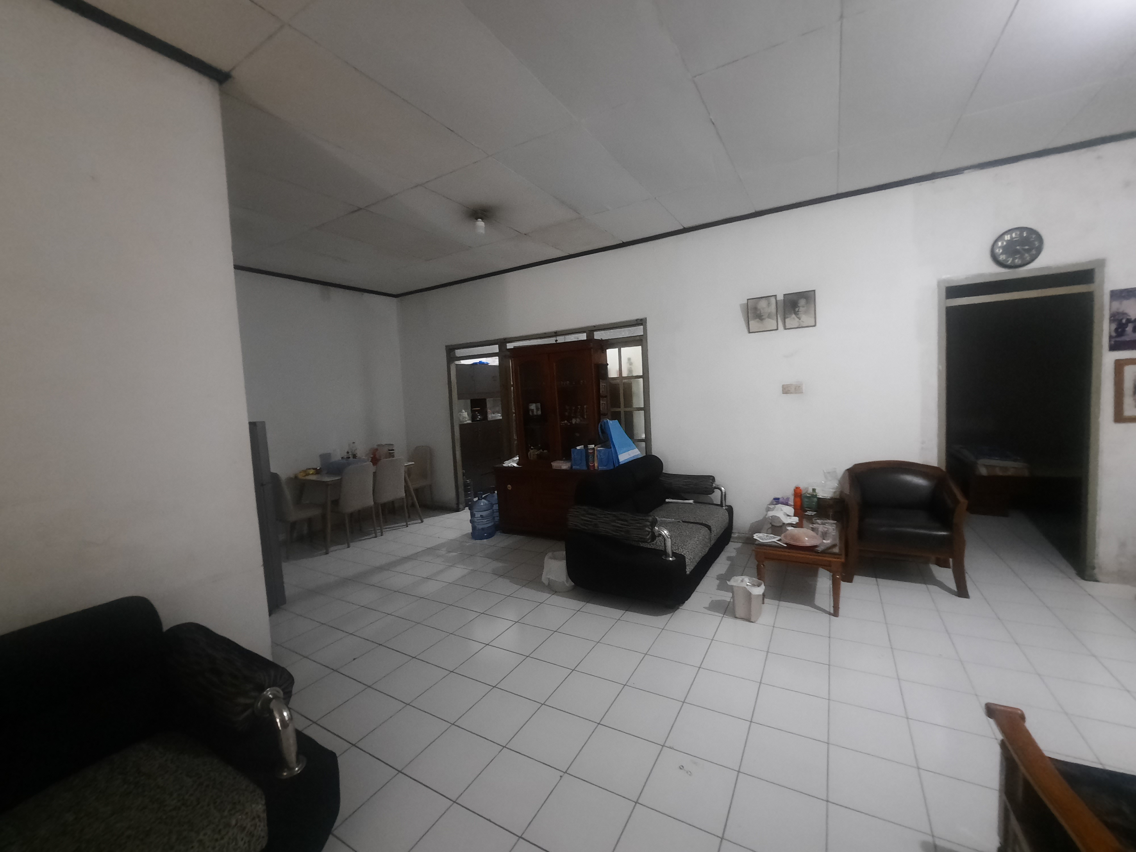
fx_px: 427
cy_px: 426
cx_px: 568
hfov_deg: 106.2
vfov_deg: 89.9
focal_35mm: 13
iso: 500
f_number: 2.2
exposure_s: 1/20
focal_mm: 1.74
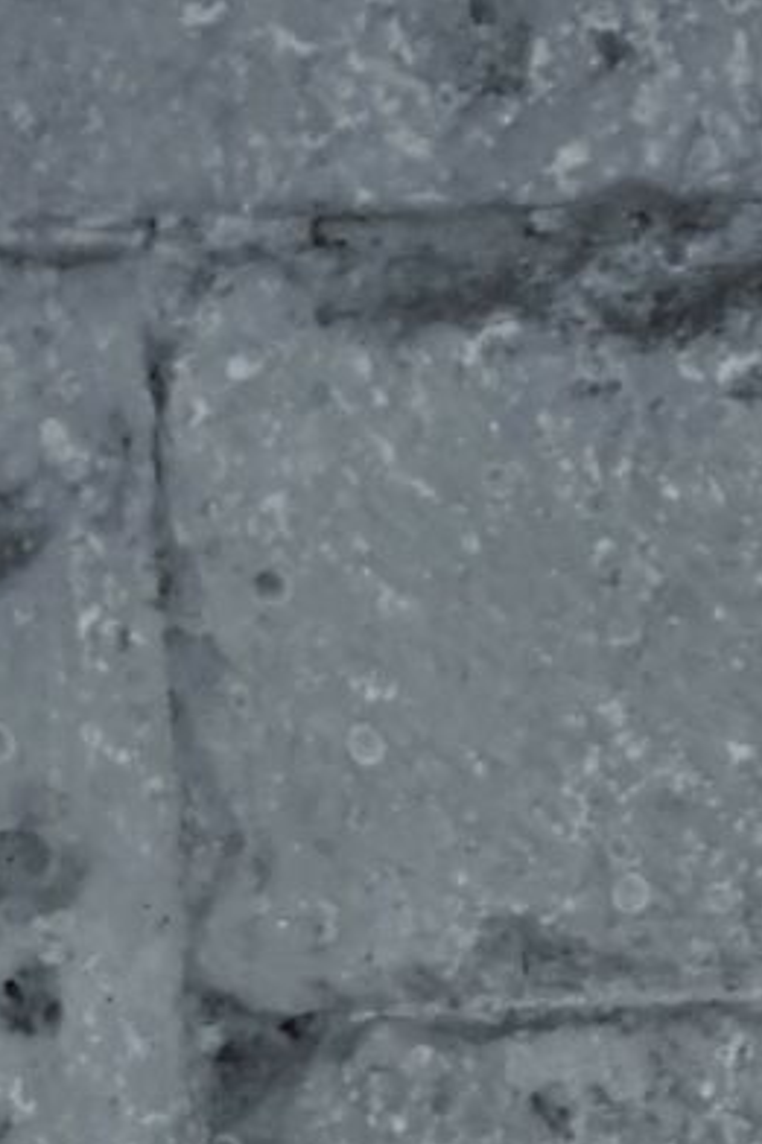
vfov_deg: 1.1
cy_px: 2469
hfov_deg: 0.7
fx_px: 58372
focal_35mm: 1837
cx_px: 575
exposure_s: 1/320
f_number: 6.3
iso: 1800
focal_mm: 200
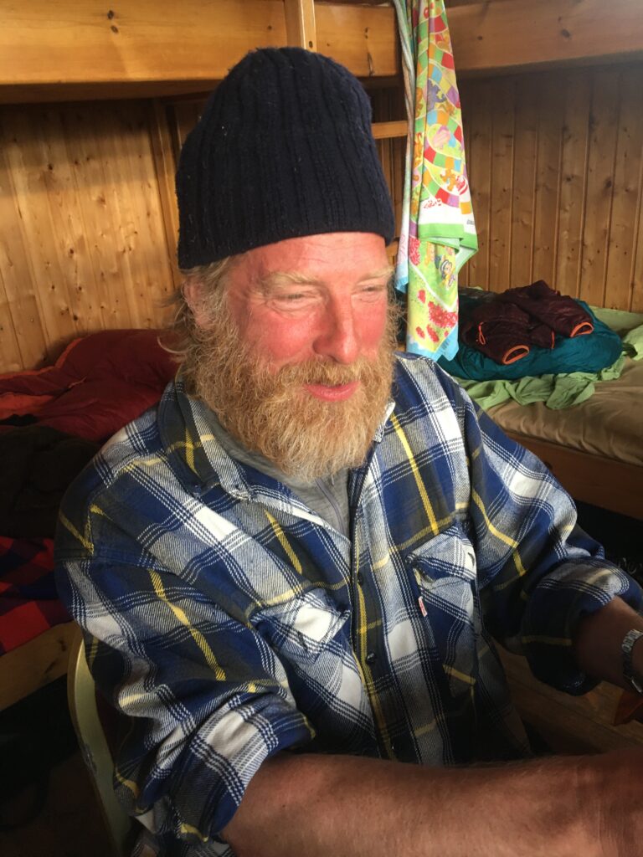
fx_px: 718
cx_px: 322
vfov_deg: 61.7
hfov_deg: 48.2
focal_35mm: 29
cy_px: 428
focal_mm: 4.15
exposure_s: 1/33
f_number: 2.2
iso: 125
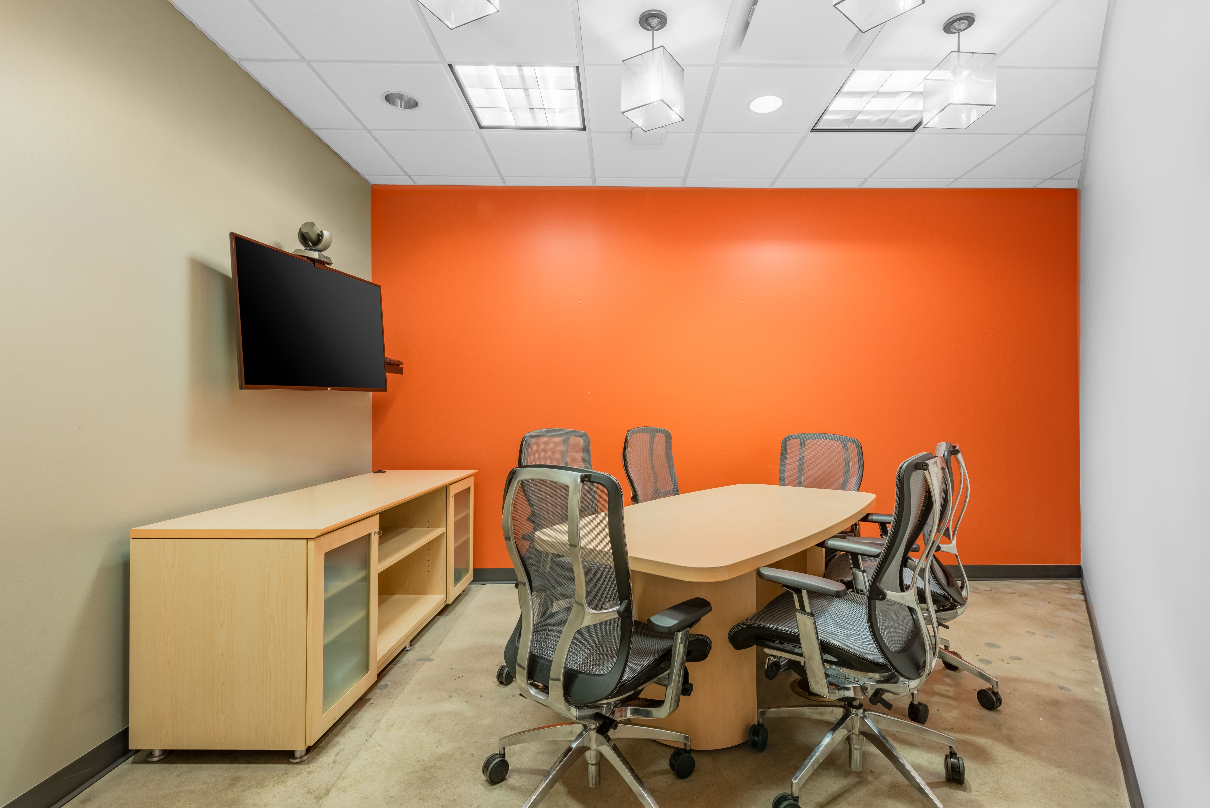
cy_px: 404
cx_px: 605
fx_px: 538
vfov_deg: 73.8
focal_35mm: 16
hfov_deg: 96.7
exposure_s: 1/20
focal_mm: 16
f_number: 11
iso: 400
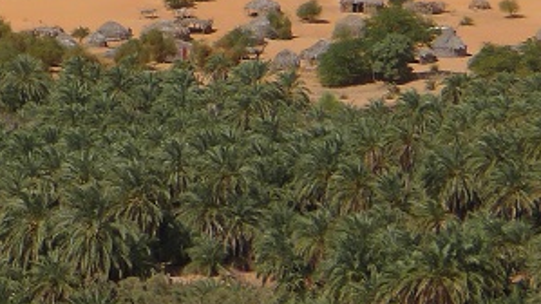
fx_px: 4116
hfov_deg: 7.4
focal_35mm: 287
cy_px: 38
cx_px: -284
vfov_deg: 4.2
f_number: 5
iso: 80
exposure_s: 1/800
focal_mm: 17.1
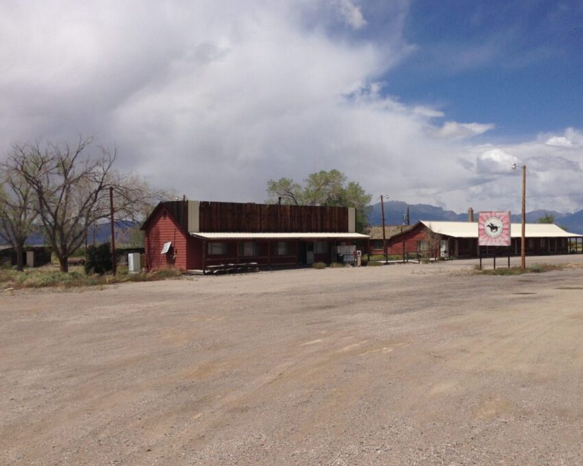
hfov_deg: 46.7
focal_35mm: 39
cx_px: 340
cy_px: 220
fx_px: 673
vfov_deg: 38.2
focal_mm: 4.13
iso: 50
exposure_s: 1/4525
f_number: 2.4
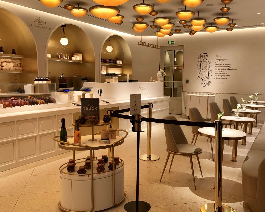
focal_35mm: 33
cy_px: 117
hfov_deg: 54.1
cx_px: 147
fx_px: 259
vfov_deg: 44.5
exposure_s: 1/67
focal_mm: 3.99
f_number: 1.8
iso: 40
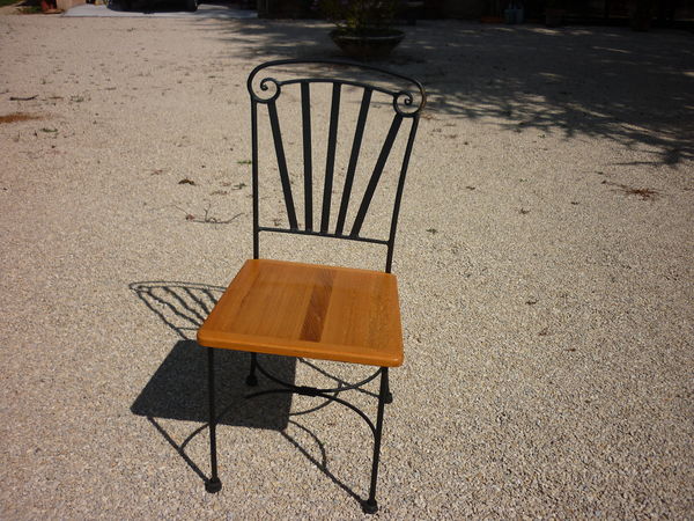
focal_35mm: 33
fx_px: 662
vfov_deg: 42.9
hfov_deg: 55.4
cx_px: 347
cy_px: 260
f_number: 8
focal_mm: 5.5
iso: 80
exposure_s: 1/400
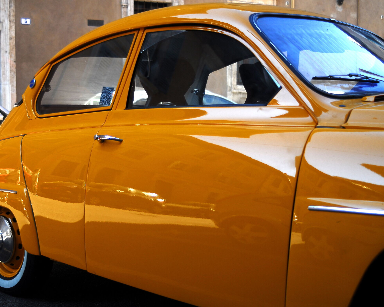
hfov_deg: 31.1
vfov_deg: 25.2
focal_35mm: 61
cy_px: 152
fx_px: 688
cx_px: 175
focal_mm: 35
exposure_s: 1/180
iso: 100
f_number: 3.3
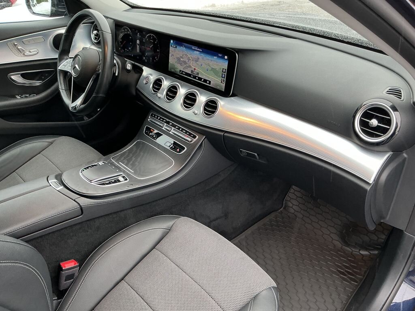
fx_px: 348
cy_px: 156
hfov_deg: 61.7
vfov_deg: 48.2
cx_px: 208
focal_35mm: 29
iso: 80
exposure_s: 1/60
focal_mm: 3
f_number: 1.8
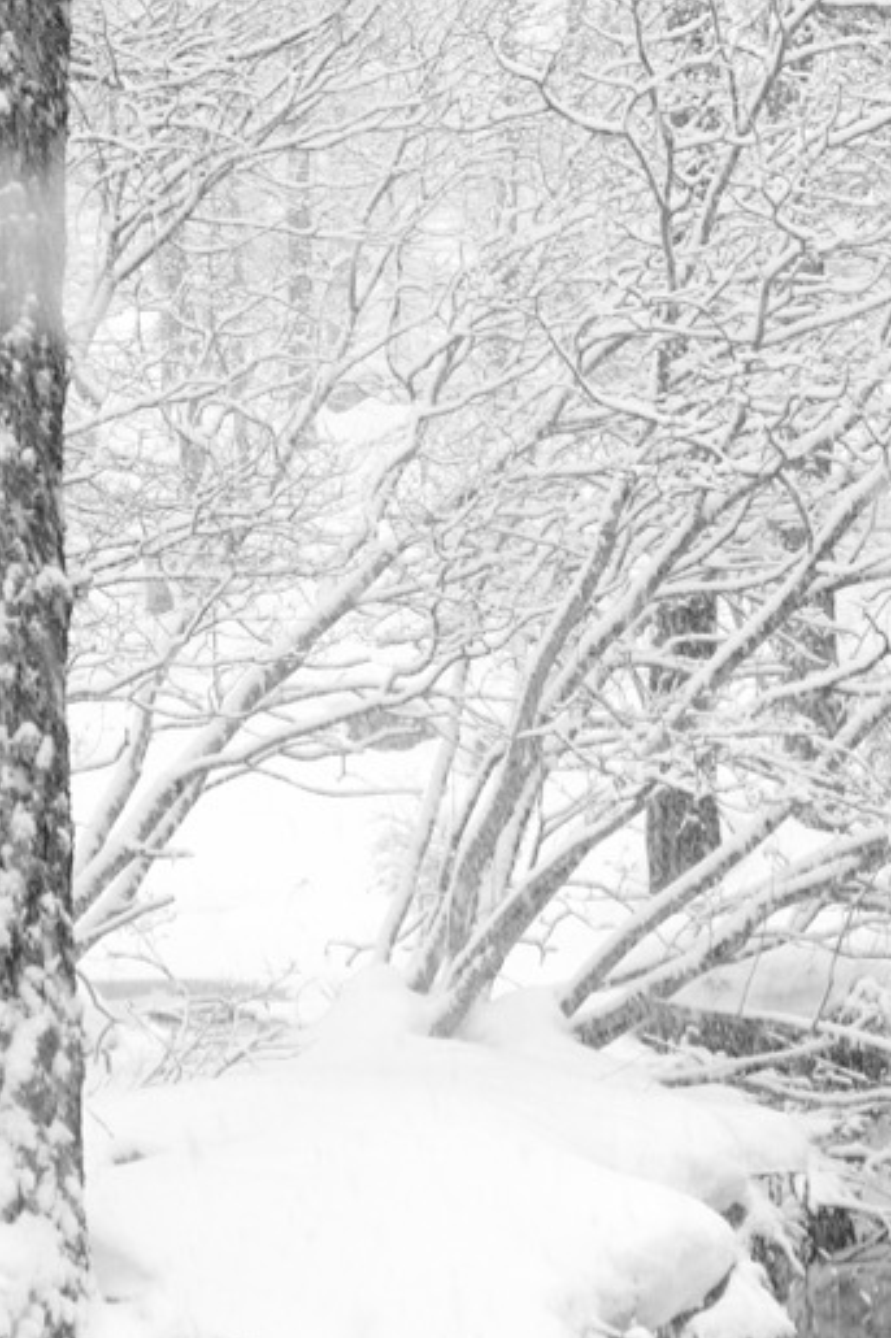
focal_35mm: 87
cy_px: 852
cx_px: 974
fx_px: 3232
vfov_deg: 23.3
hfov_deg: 15.3
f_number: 11
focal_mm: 35
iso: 500
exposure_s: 1/60
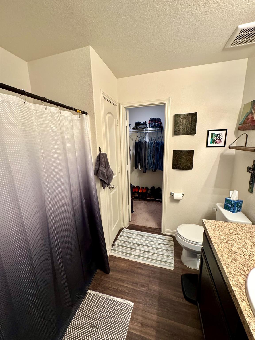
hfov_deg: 85.7
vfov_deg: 102.1
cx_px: 128
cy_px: 170
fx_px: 138
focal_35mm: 14
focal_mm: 2.22
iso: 320
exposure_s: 1/60
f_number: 2.2
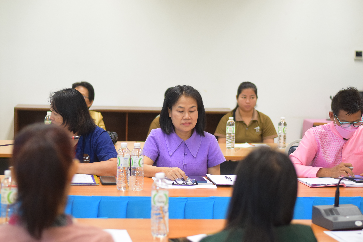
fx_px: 756
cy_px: 121
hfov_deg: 27.0
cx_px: 182
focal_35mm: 75
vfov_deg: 18.2
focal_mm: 50
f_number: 2.2
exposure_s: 1/500
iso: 1600
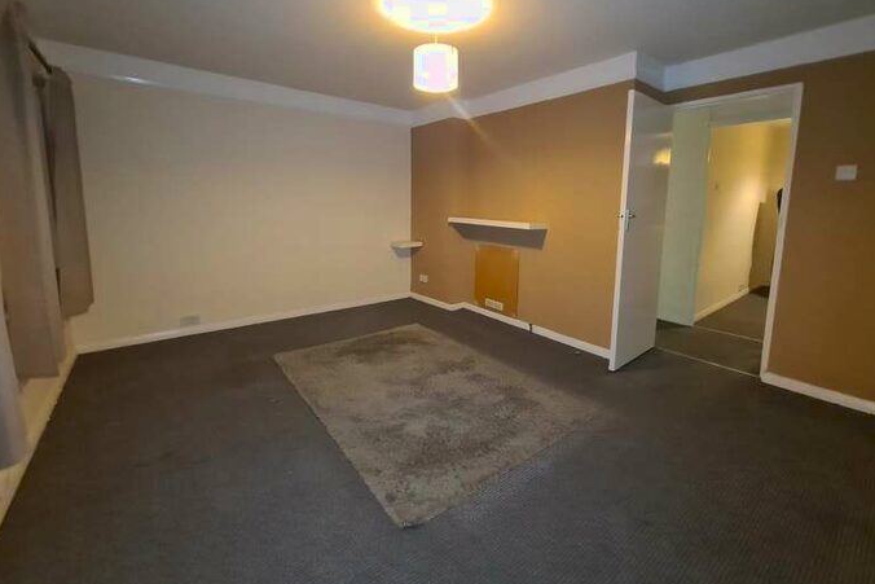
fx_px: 340
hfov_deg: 104.2
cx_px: 447
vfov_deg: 80.7
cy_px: 249
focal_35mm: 14
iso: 640
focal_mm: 2.22
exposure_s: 1/20
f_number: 2.2
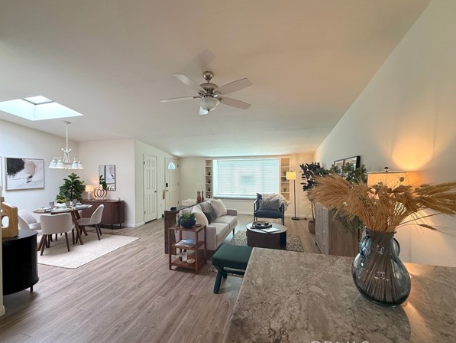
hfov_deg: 98.1
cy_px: 175
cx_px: 222
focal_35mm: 15
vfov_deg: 81.8
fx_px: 198
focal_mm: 2.22
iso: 125
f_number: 2.2
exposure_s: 1/120
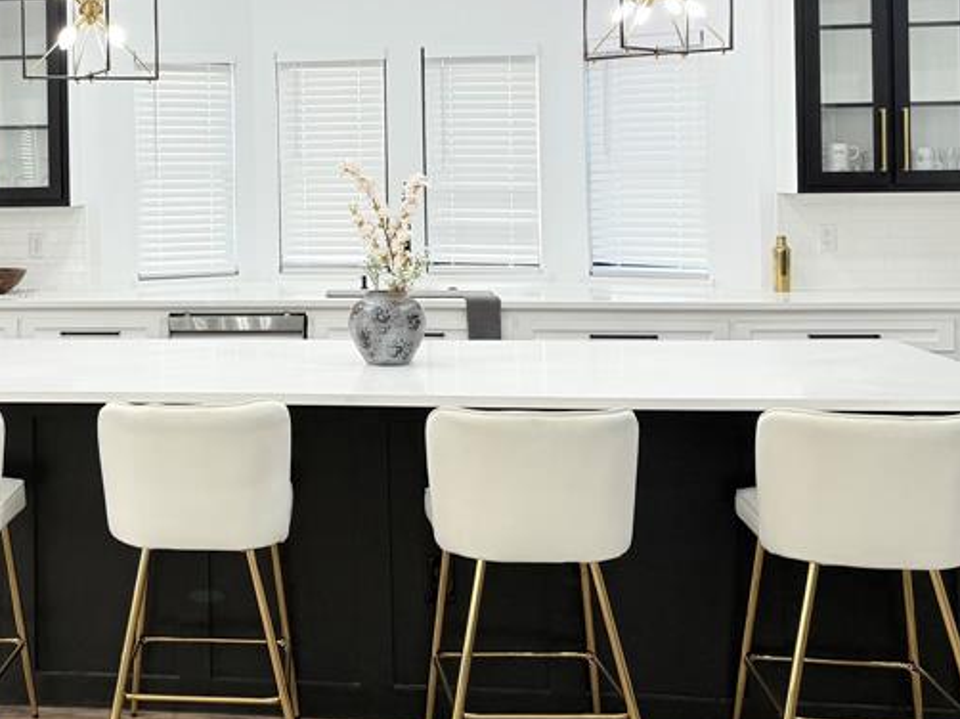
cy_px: 163
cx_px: 164
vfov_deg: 29.1
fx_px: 1358
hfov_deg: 37.3
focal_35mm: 49
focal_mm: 6.76
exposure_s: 1/120
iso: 80
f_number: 1.78
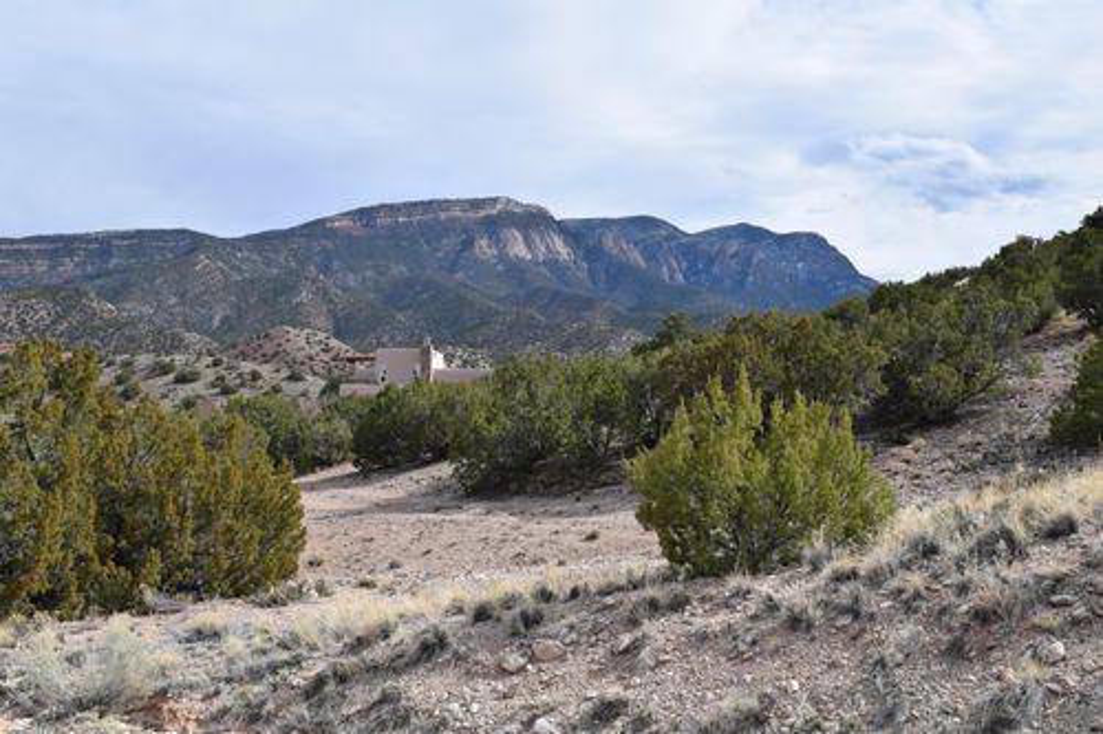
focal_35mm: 36
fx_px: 1103
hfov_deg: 53.1
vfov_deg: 36.8
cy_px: 367
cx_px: 552
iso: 200
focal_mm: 24
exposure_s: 1/400
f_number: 10
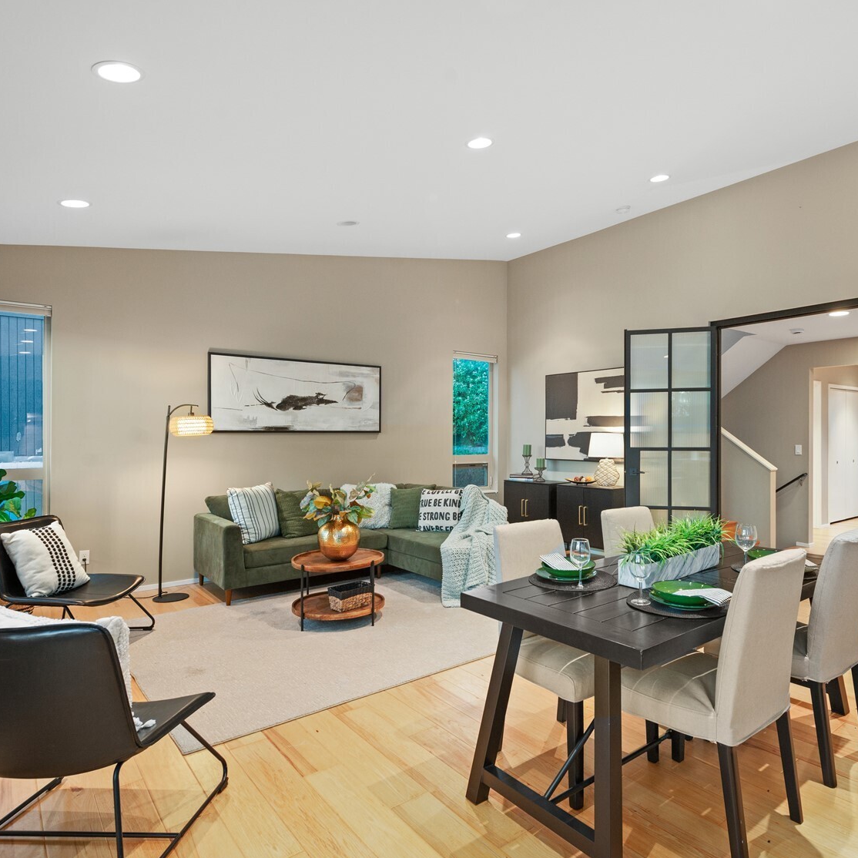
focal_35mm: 22
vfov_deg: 69.6
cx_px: 484
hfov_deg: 69.3
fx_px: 617
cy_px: 429
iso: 800
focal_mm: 17
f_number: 6.3
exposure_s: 1/5
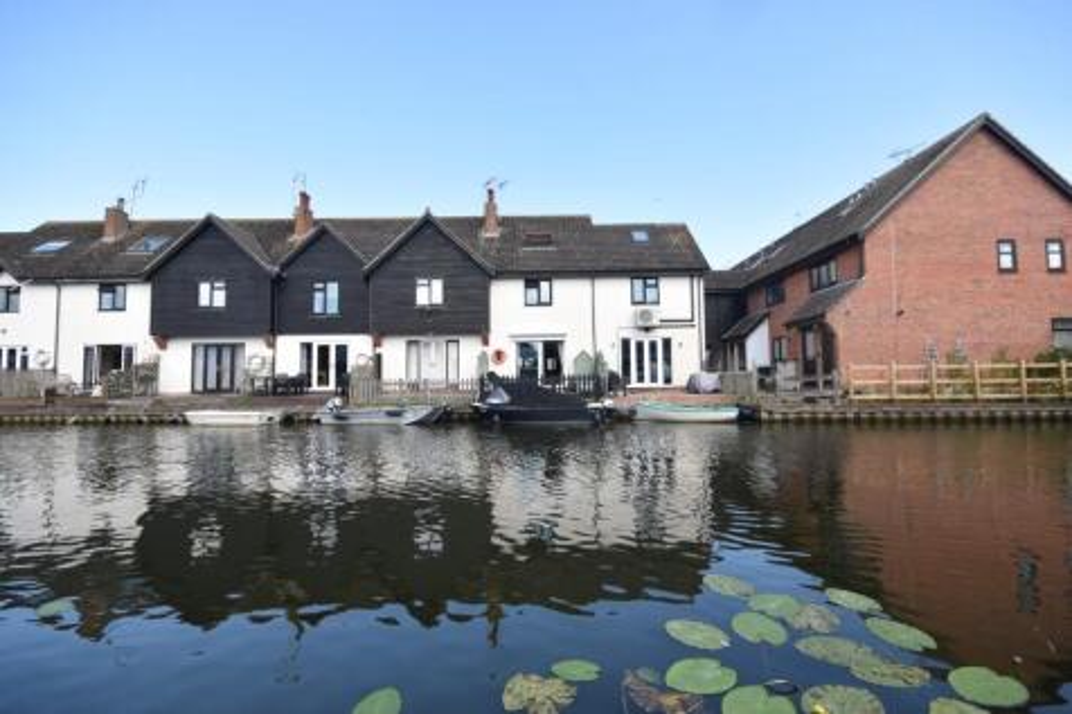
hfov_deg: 100.4
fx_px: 446
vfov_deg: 77.3
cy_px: 357
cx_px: 536
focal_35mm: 15
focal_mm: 10
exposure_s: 1/250
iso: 360
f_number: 8
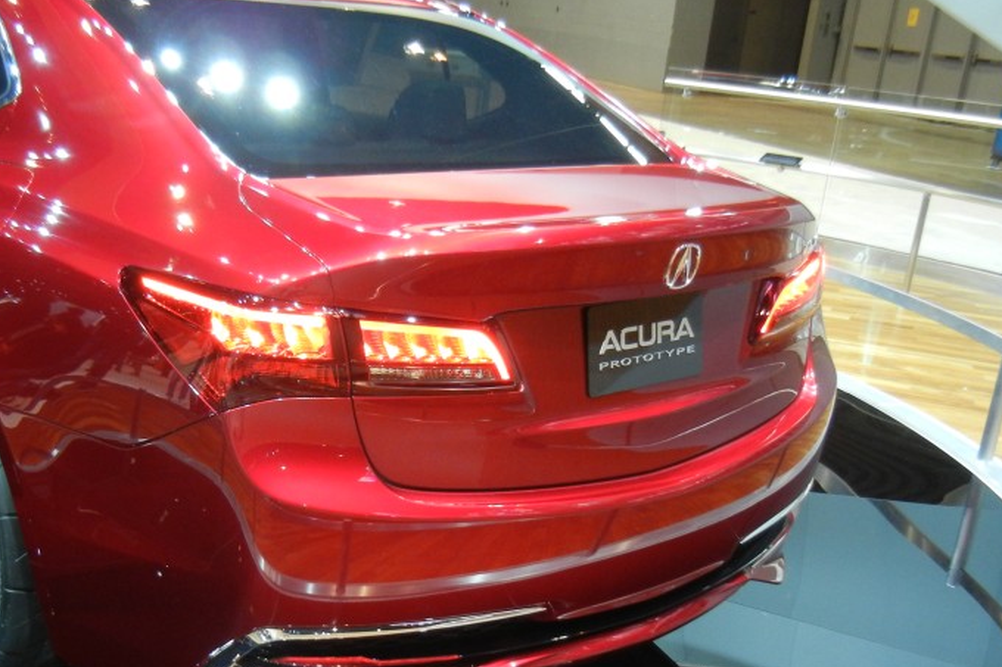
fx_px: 1308
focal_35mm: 47
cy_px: 439
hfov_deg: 41.5
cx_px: 354
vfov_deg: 28.5
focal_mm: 5.4
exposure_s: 1/42.2
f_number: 3.5
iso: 400
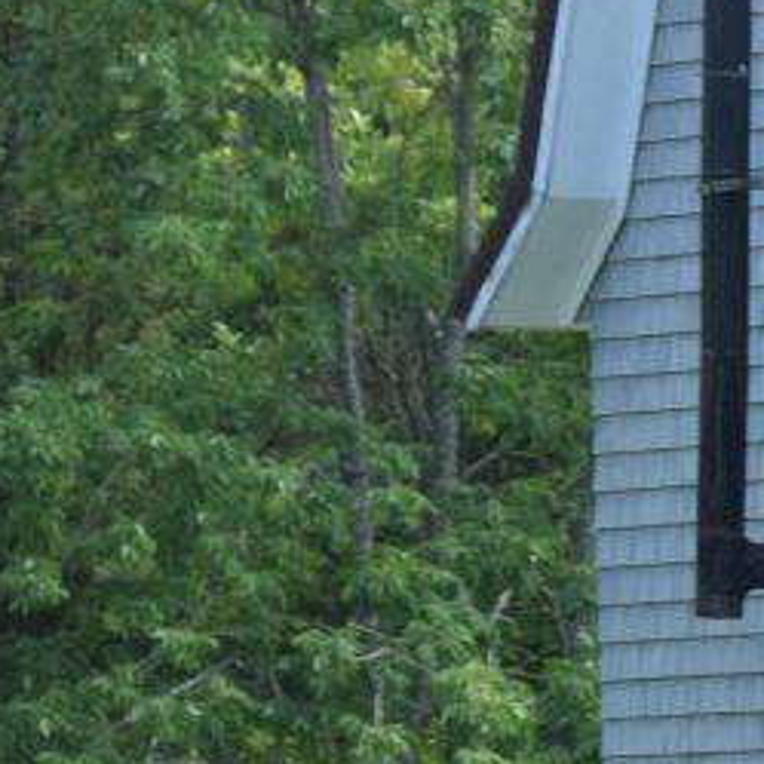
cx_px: 2289
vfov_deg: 2.9
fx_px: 15332
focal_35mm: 614
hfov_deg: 2.8
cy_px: 512
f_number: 8
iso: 400
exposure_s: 1/250
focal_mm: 80
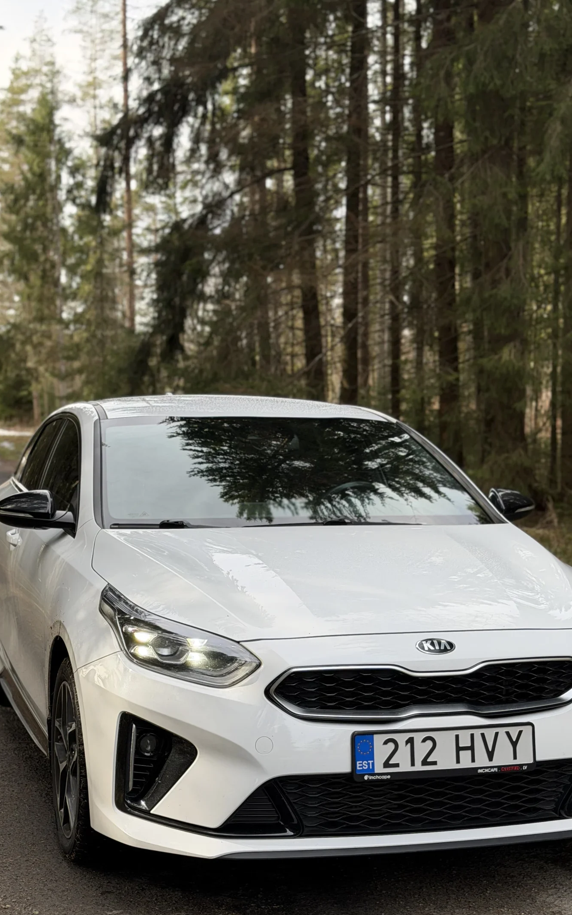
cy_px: 541
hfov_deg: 21.3
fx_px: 1521
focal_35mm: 61
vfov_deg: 33.4
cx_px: 312
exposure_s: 1/646
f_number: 1.78
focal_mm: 6.76
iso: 64
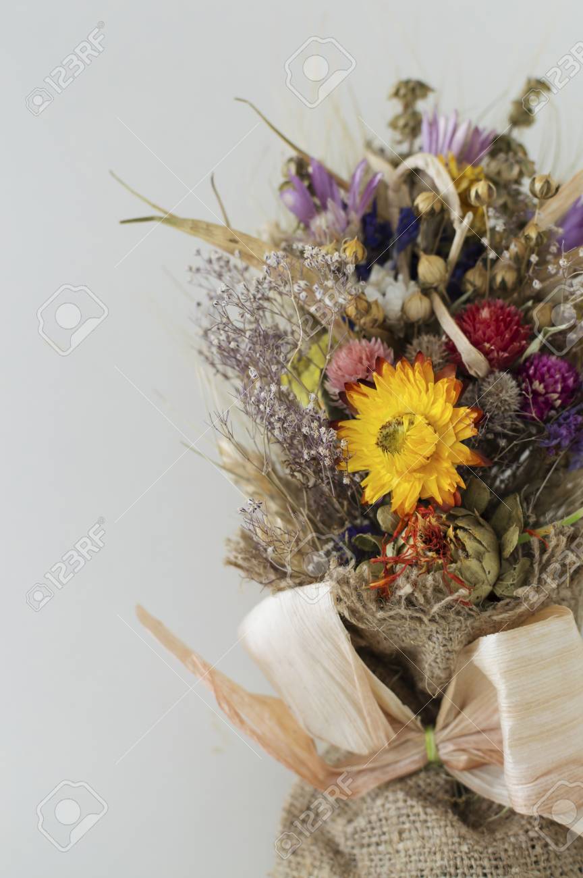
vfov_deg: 37.9
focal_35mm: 52
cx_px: 292
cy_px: 439
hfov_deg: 25.7
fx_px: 1278
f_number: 4.5
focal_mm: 35
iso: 200
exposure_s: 1/50
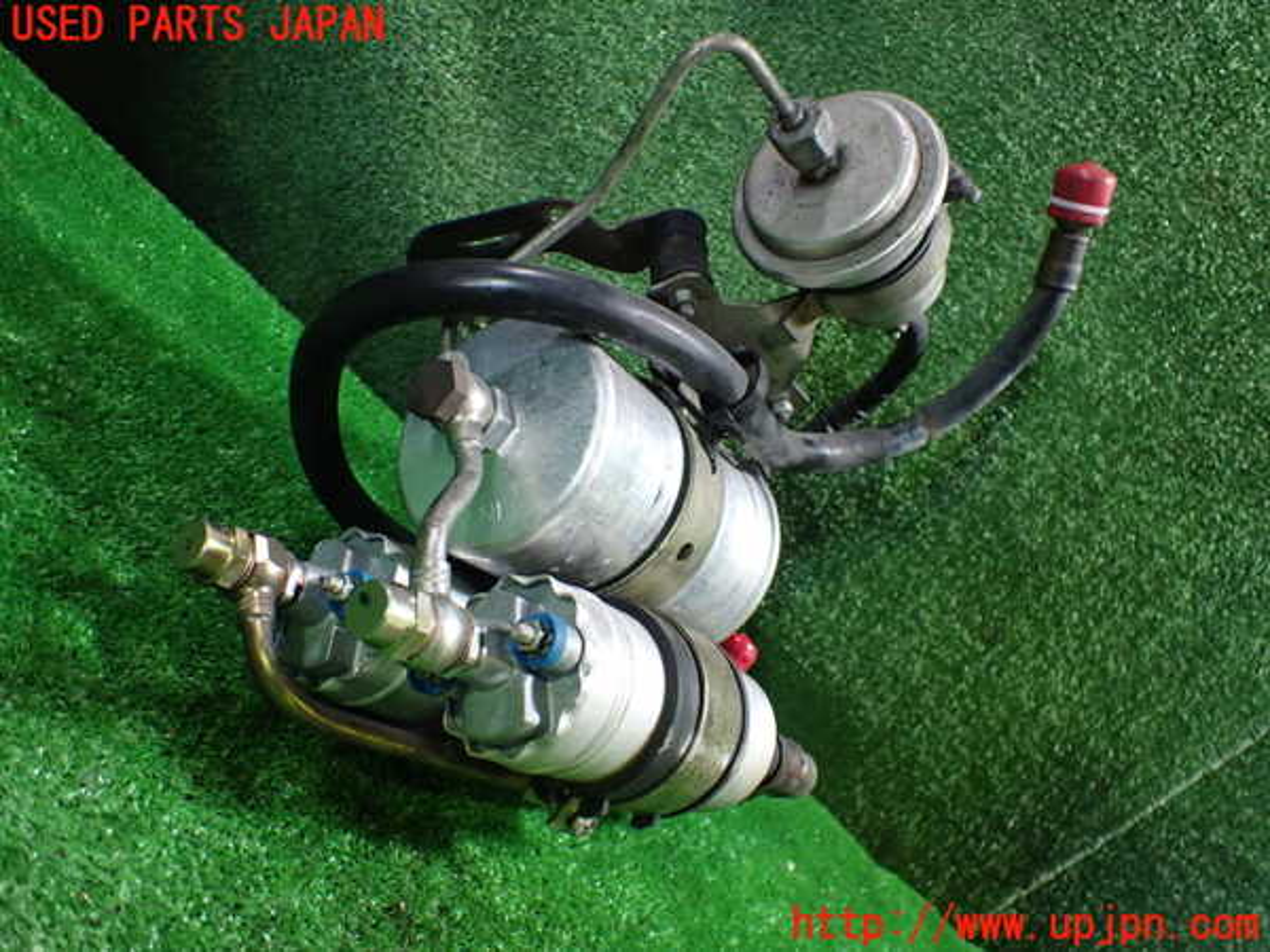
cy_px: 476
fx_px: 1101
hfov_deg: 60.0
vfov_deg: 46.8
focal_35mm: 30
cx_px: 635
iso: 800
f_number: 2.3
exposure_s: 1/80
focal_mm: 5.4
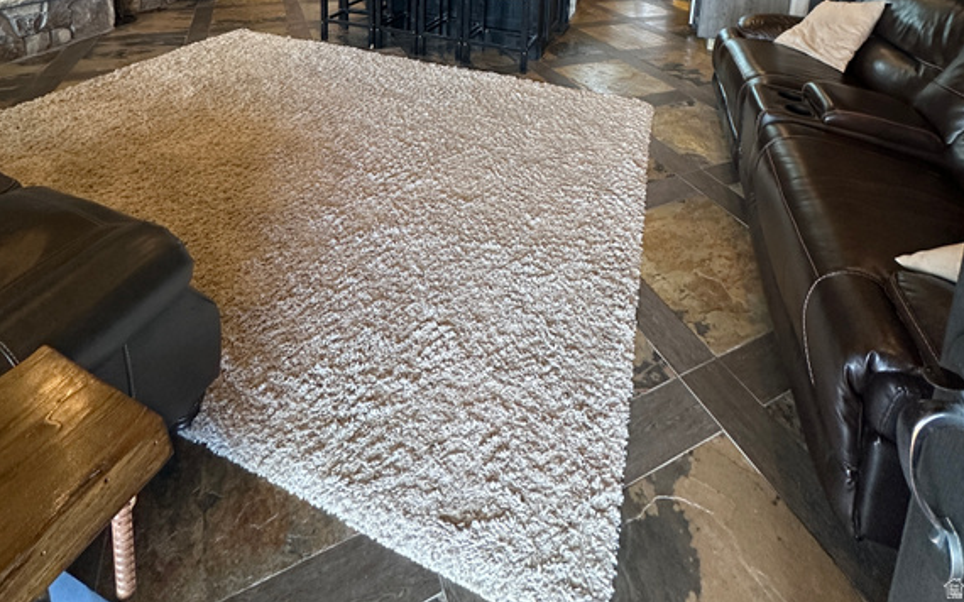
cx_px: 484
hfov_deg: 85.1
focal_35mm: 20
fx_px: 525
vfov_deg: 46.0
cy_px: -46
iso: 250
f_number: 2.2
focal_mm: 2.22
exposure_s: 1/60
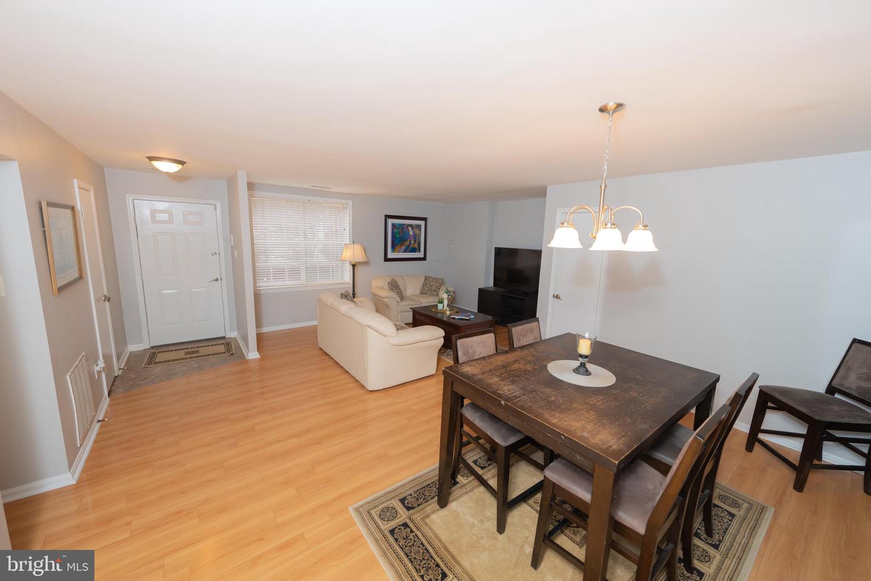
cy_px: 290
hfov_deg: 104.3
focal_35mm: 14
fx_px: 339
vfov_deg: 81.2
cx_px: 436
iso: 800
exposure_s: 1/250
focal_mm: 14
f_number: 2.8
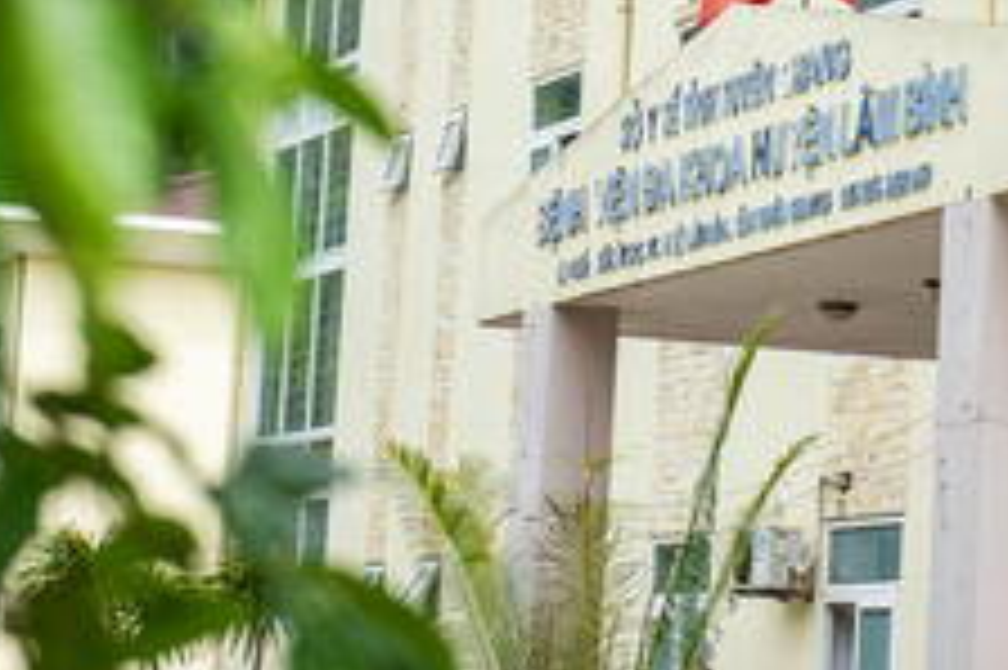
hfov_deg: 12.1
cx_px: 716
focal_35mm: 169
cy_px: -63
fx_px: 4728
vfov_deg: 8.1
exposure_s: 1/500
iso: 100
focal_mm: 70
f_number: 2.8
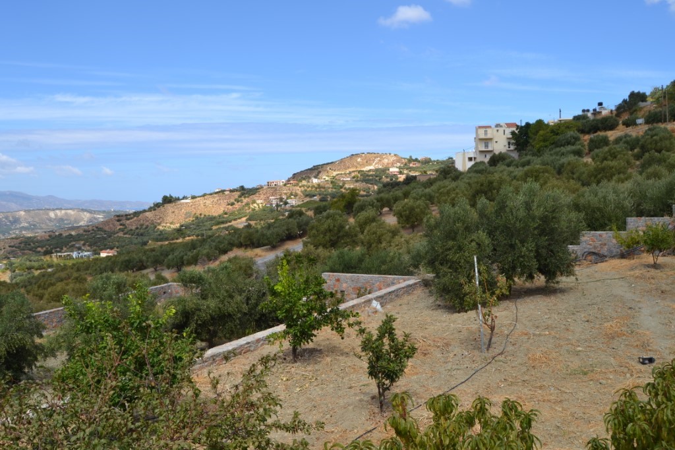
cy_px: 225
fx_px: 506
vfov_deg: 47.9
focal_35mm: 27
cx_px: 338
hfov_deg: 67.4
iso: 100
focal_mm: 18
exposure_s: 1/200
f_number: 9
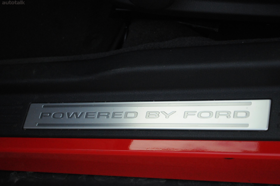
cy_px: 93
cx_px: 140
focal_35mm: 78
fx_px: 606
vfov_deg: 17.5
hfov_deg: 26.0
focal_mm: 52
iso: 2000
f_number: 5.6
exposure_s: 1/640
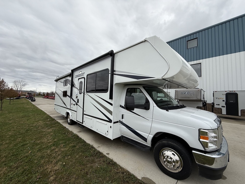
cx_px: 122
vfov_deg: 85.7
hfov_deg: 102.1
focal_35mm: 14
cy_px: 92
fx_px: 99
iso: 50
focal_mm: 2.22
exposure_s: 1/365
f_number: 2.2
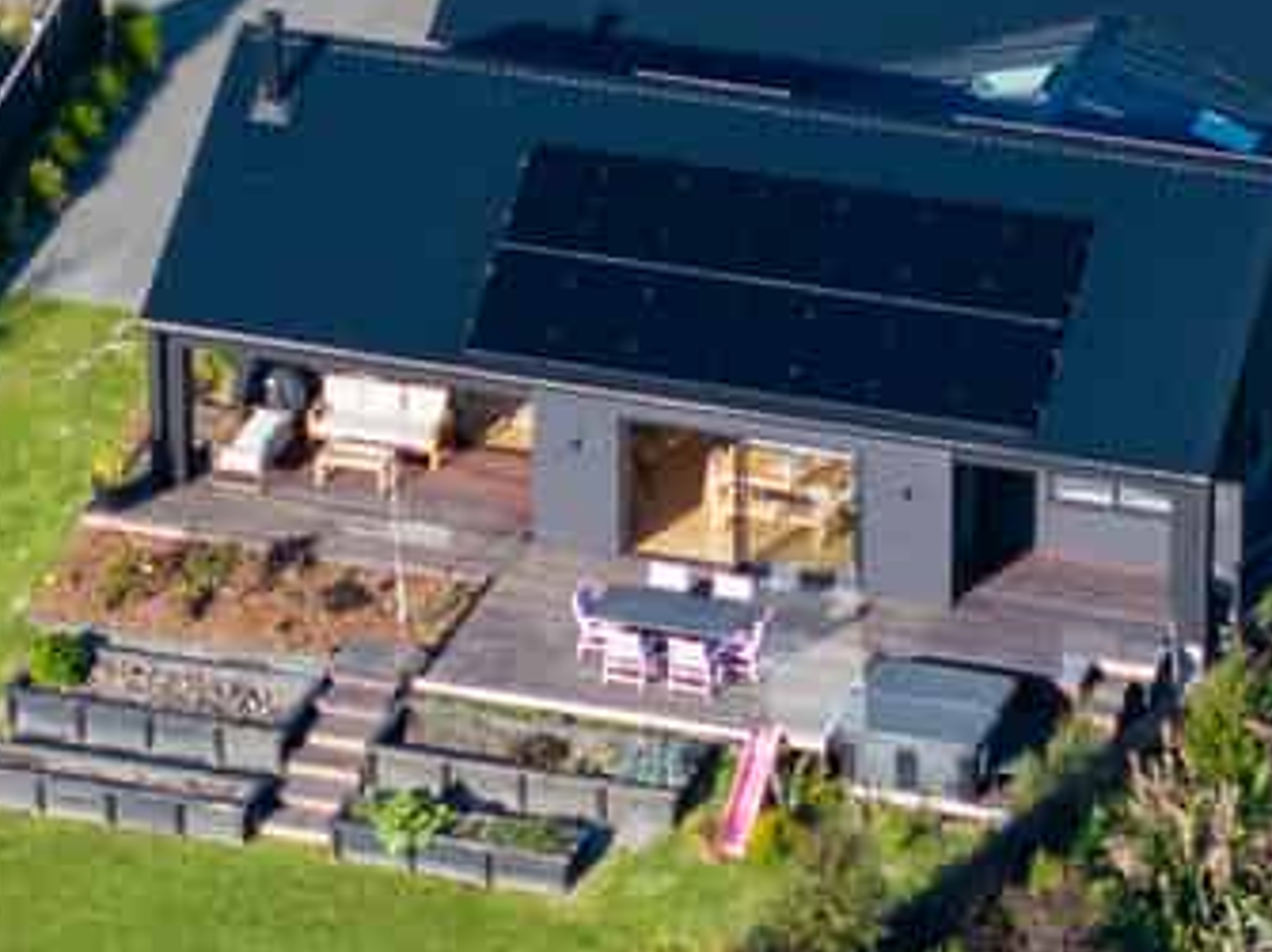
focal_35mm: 103
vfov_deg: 14.4
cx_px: 845
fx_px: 3783
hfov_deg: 19.0
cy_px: 472
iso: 100
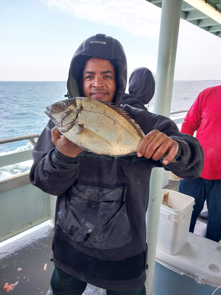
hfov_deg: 53.1
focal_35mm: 26
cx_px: 110
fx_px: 221
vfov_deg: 67.3
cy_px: 148
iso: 25
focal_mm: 4
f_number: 1.8
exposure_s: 1/50
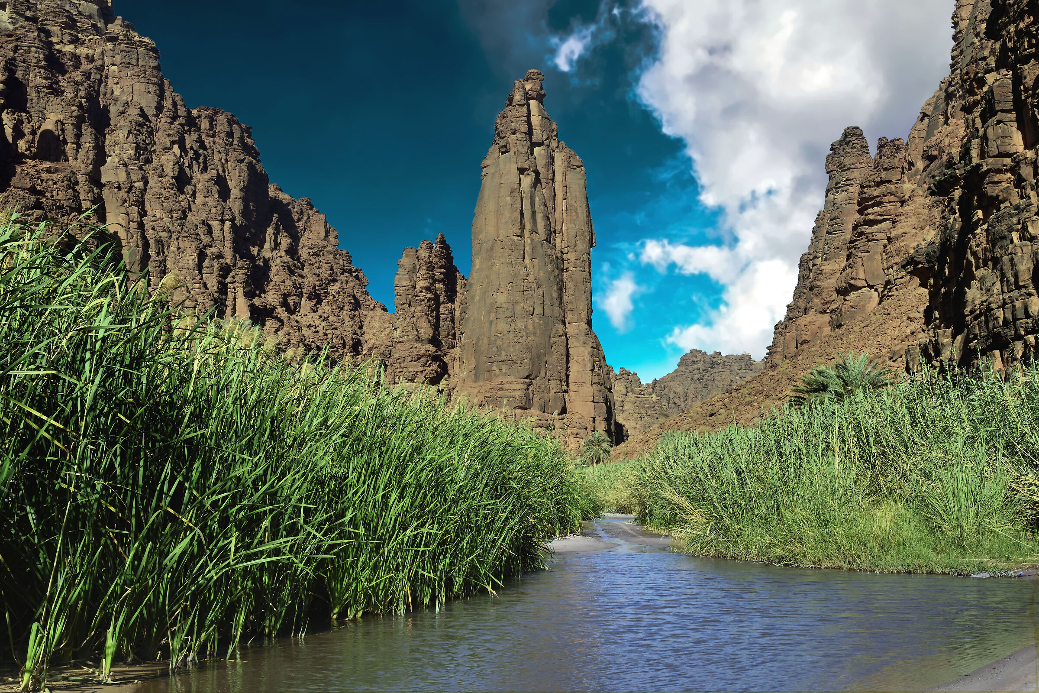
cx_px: 520
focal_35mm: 42
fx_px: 1212
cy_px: 346
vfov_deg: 31.9
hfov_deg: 46.4
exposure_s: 1/100
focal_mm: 42
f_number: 20
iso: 200
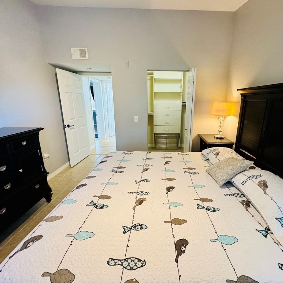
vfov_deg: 84.0
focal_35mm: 17
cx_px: 163
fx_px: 157
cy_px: 142
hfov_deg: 83.4
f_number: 2.2
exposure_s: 1/60
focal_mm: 2.22
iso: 200
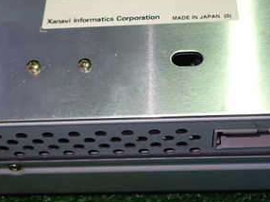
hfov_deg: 30.7
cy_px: 73
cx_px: 142
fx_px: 491
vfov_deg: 23.2
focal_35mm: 63
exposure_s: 1/40
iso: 200
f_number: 2.3
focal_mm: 5.4
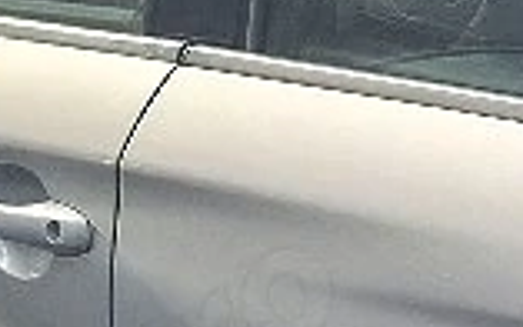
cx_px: 1059
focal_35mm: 155
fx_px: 2208
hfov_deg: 12.0
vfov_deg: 8.2
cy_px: 537
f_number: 1.8
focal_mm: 5.54
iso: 50
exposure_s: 1/526
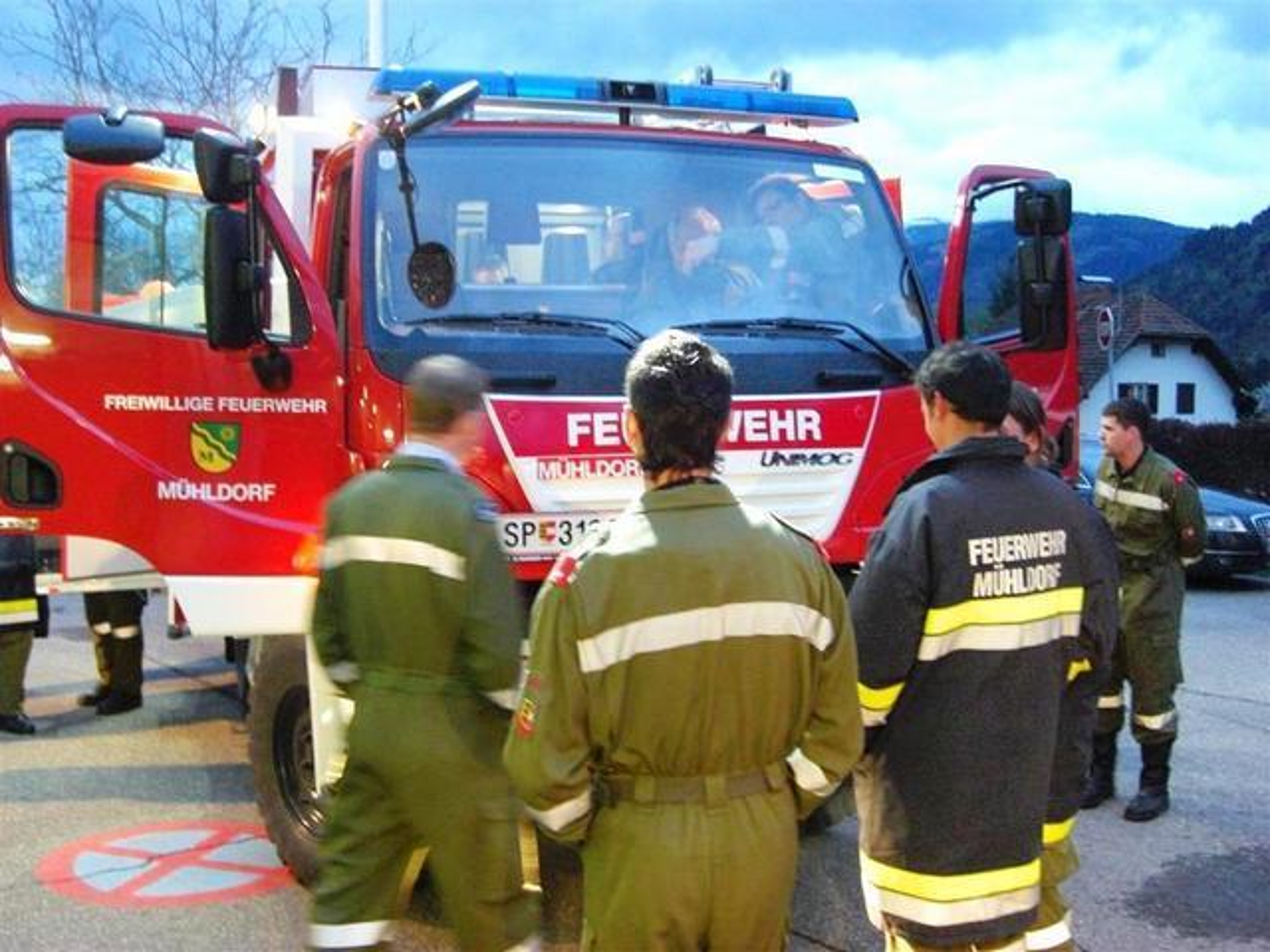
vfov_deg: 37.7
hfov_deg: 49.0
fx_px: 1394
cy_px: 476
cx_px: 635
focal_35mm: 38
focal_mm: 7.9
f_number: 2.8
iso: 800
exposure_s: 1/20
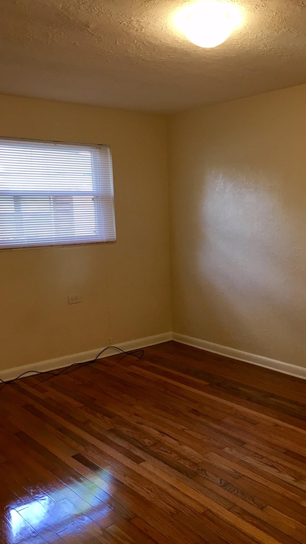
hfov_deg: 34.3
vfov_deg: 58.0
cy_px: 282
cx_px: 202
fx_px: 491
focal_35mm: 34
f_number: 2.2
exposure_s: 1/30
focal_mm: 4.15
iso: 64
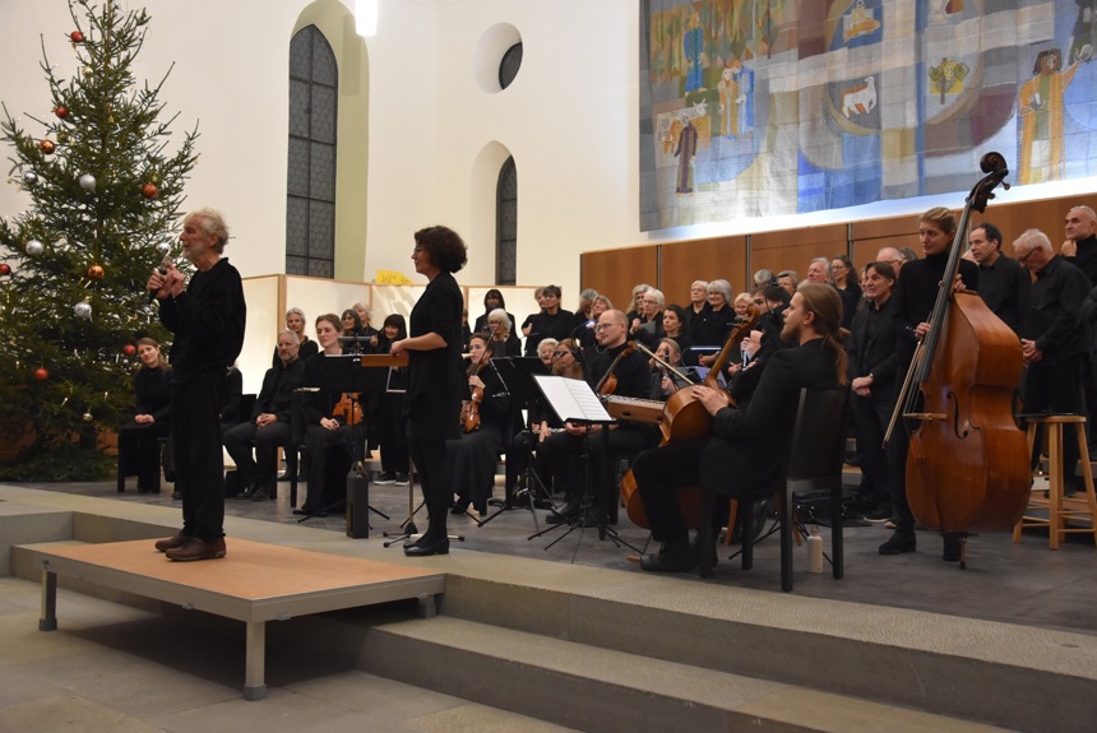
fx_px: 1098
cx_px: 548
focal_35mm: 36
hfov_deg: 53.1
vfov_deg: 36.9
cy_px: 366
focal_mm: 24
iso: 2800
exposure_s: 1/60
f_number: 4
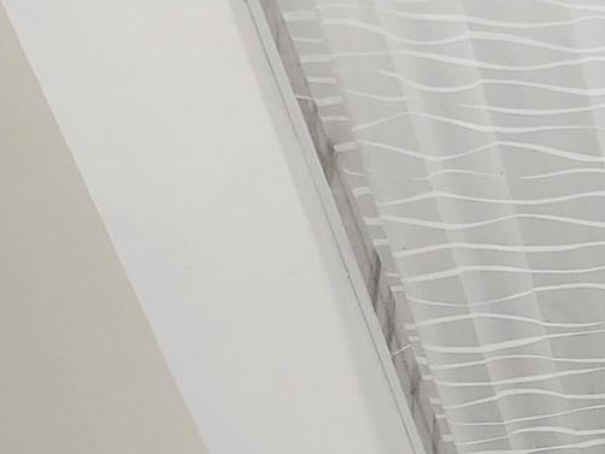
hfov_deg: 19.5
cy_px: 704
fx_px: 927
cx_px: 1206
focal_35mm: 53
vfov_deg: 22.1
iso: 200
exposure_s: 1/60
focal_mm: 2.2
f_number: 2.2
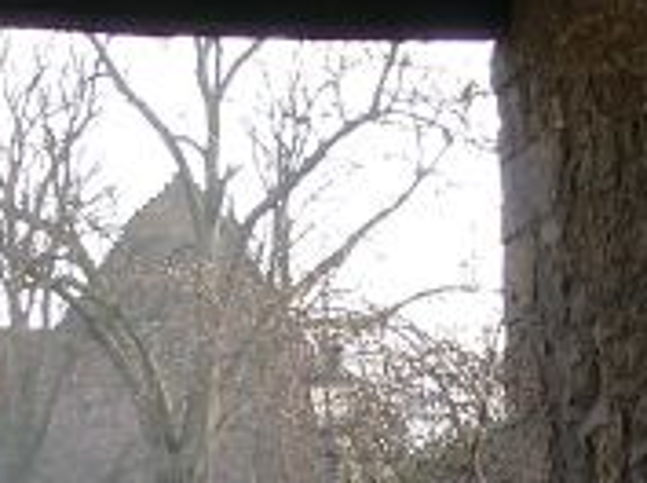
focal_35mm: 154
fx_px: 2873
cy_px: 351
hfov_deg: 12.9
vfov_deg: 9.6
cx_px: 311
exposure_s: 1/86.9
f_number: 4
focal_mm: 7.13
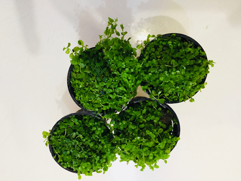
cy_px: 90
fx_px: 202
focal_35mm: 29
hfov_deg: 61.7
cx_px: 120
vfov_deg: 48.2
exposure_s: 1/33
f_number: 2.2
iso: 250
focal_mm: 4.15
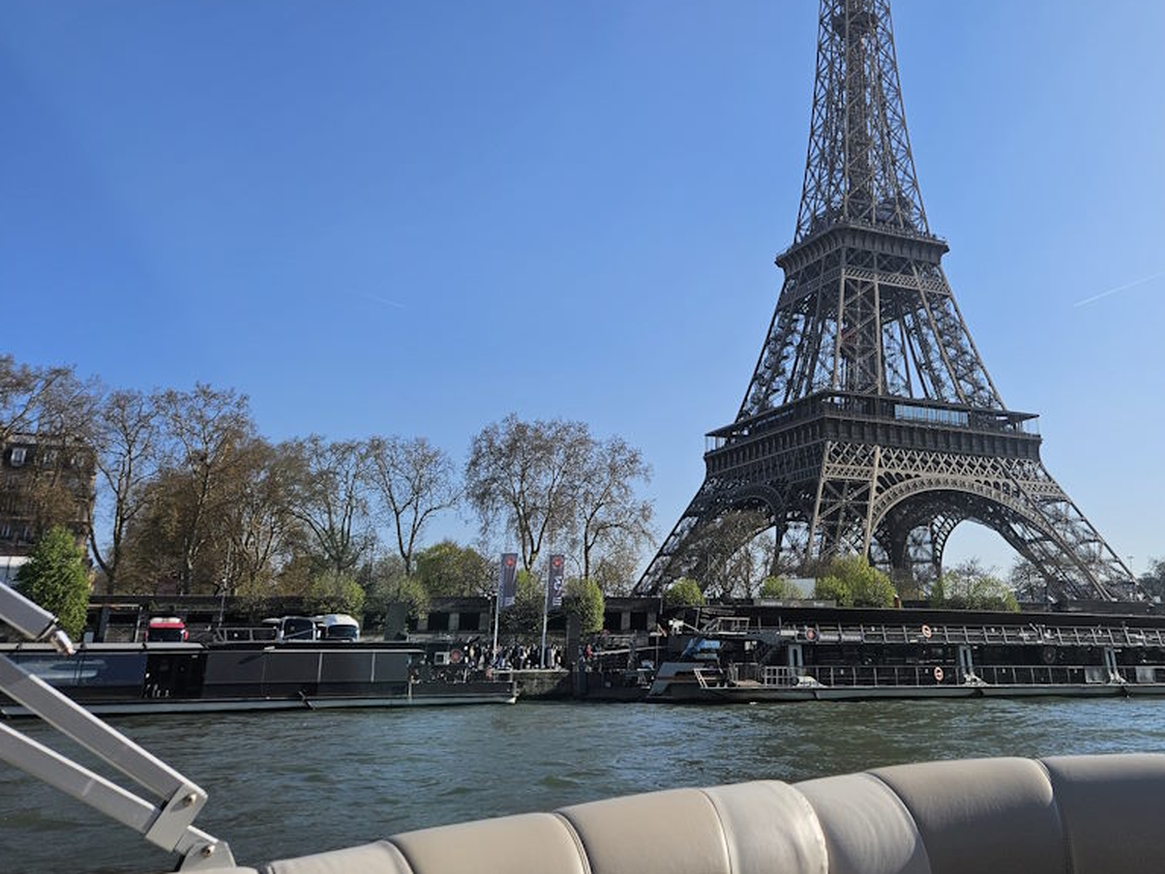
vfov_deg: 39.1
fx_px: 1211
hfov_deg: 49.9
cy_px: 277
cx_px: 831
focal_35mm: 36
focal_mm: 5.4
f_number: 1.8
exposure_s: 1/3318
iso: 25
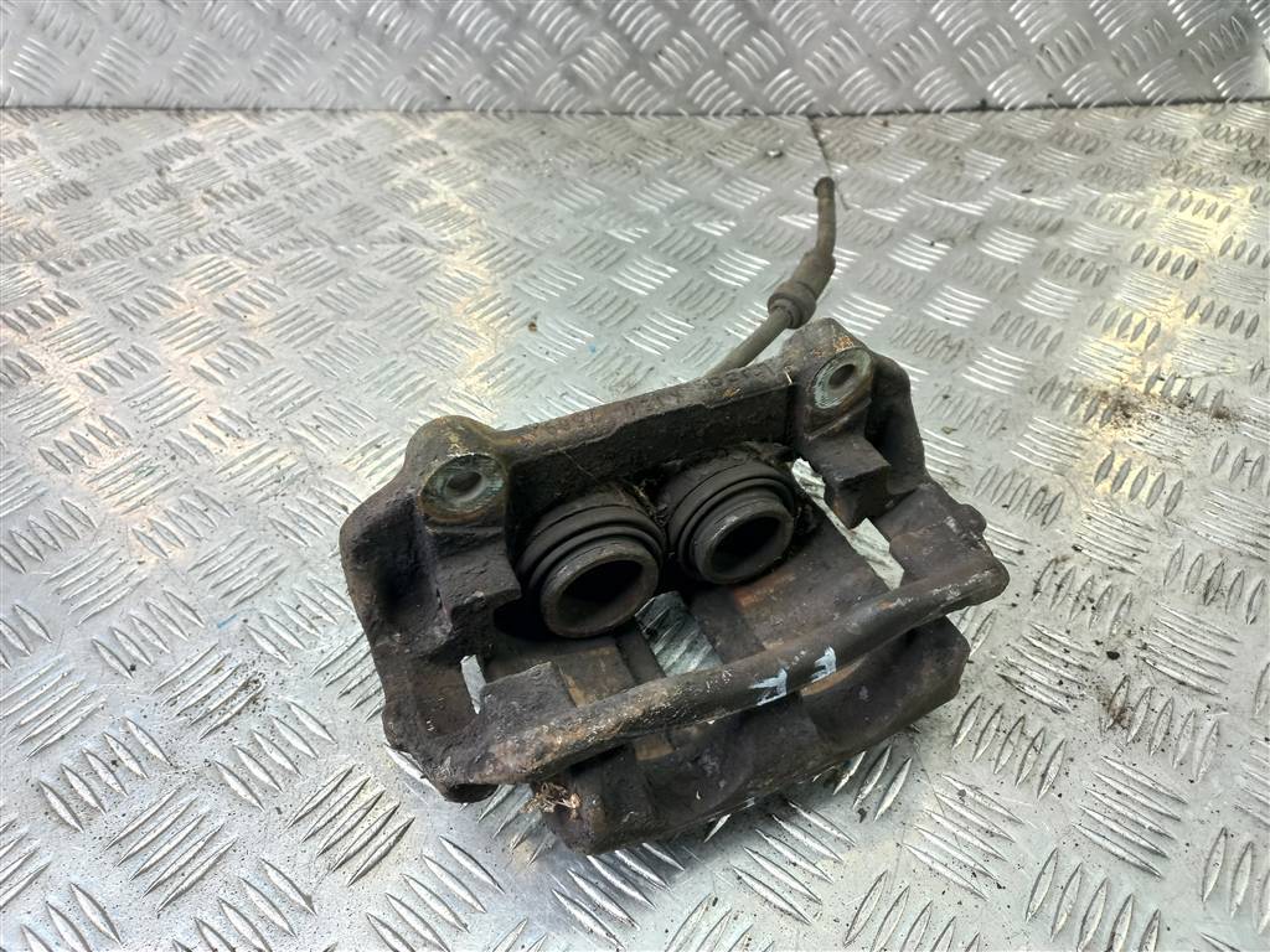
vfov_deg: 54.9
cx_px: 635
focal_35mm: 25
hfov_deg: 69.4
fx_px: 917
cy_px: 476
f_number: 1.8
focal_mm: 4.6
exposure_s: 1/50
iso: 80
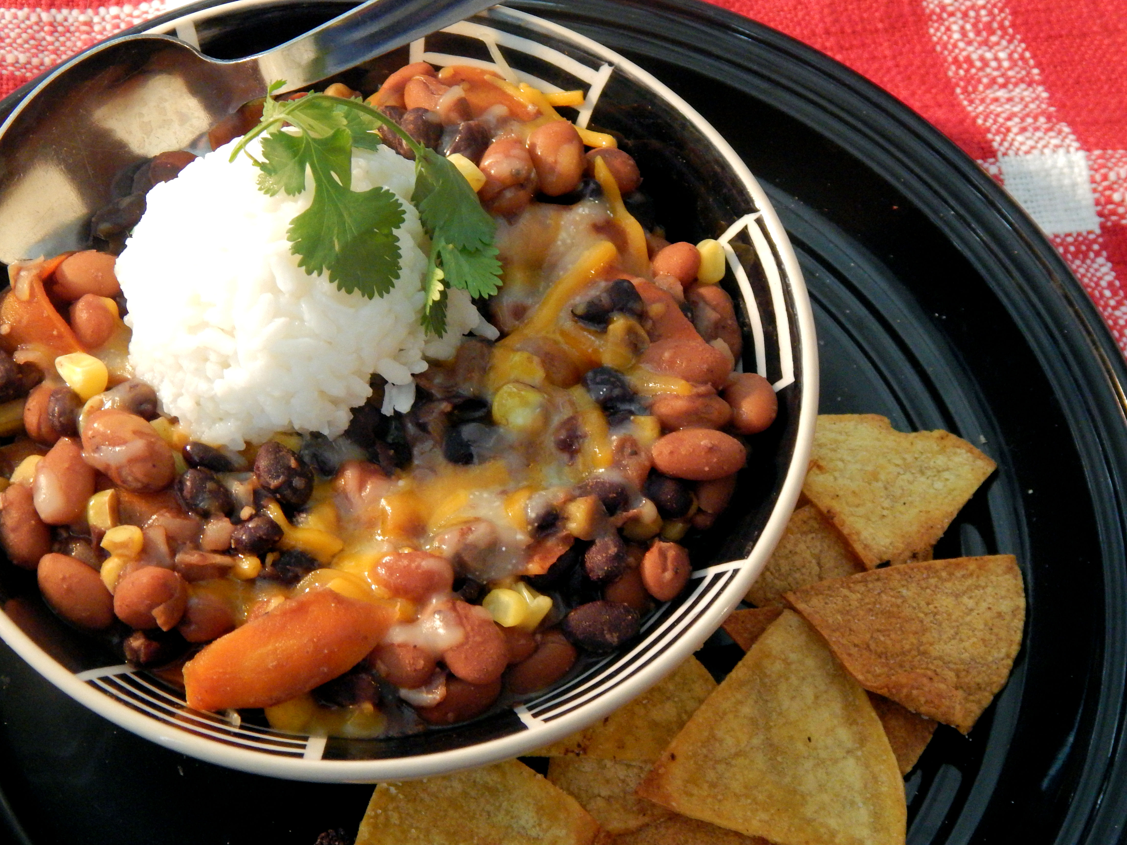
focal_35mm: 69
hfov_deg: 28.2
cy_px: 422
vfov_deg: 21.3
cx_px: 564
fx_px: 2246
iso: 200
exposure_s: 1/6
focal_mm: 12.3
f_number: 4.1
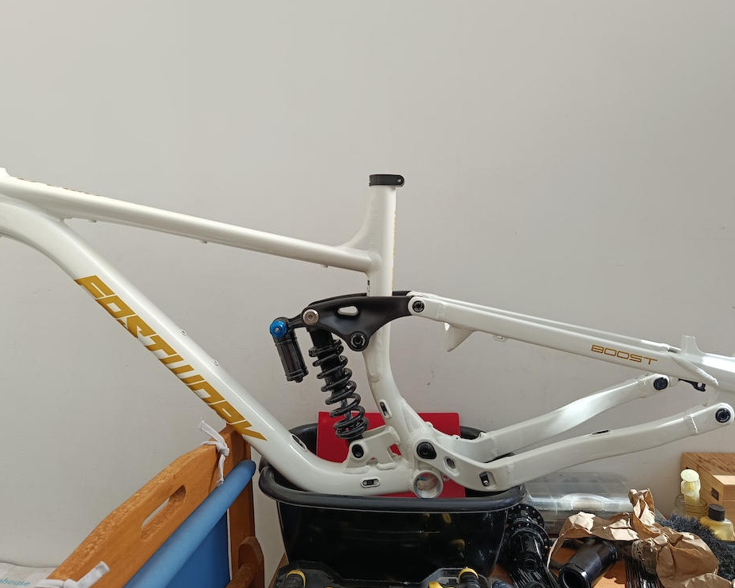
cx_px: 354
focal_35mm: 26
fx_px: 565
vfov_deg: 54.9
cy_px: 285
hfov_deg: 66.0
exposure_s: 1/357
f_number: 1.7
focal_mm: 5.24
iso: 50
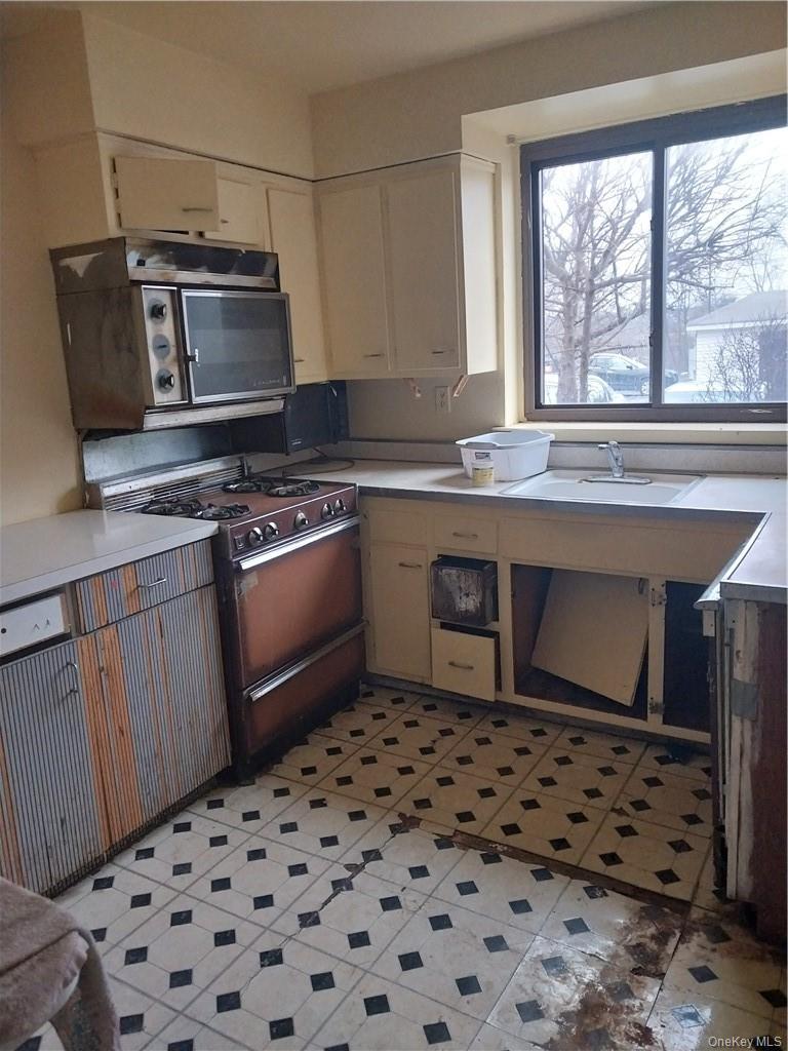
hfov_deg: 53.1
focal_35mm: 26
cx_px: 394
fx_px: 789
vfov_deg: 67.3
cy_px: 526
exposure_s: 1/40
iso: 400
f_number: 1.8
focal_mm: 4
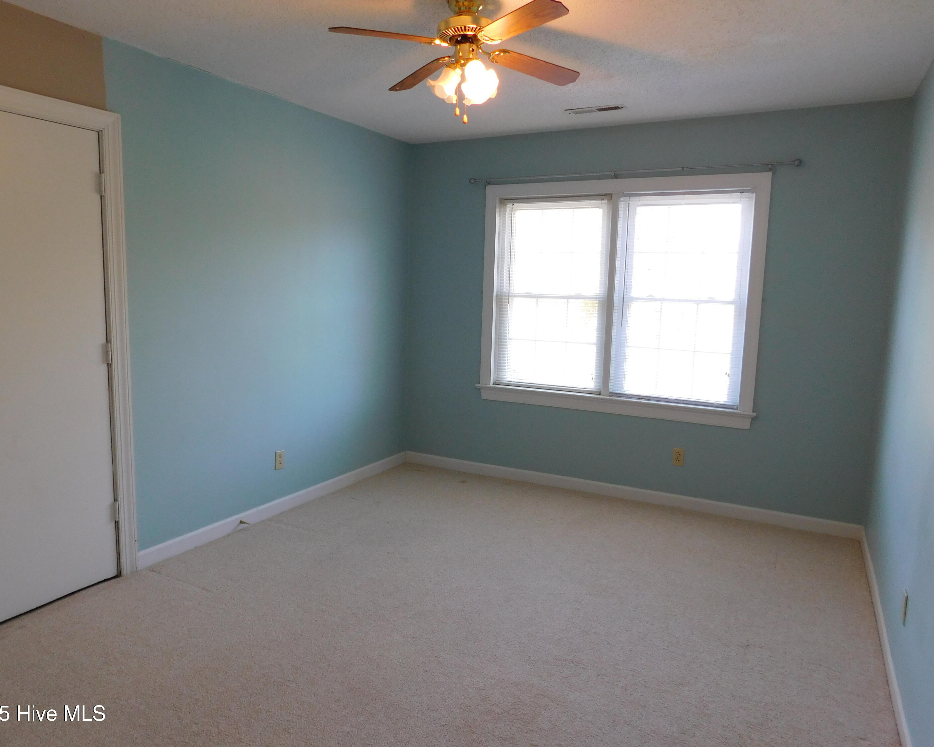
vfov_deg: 58.8
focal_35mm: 24
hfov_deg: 70.2
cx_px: 445
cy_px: 373
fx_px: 663
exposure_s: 1/30
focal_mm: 4
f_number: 3
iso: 160
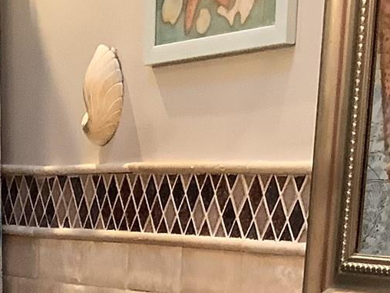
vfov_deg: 10.9
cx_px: -72
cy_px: 576
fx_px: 1408
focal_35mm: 125
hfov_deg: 15.2
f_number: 2.4
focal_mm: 3.3
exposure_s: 1/60
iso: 250
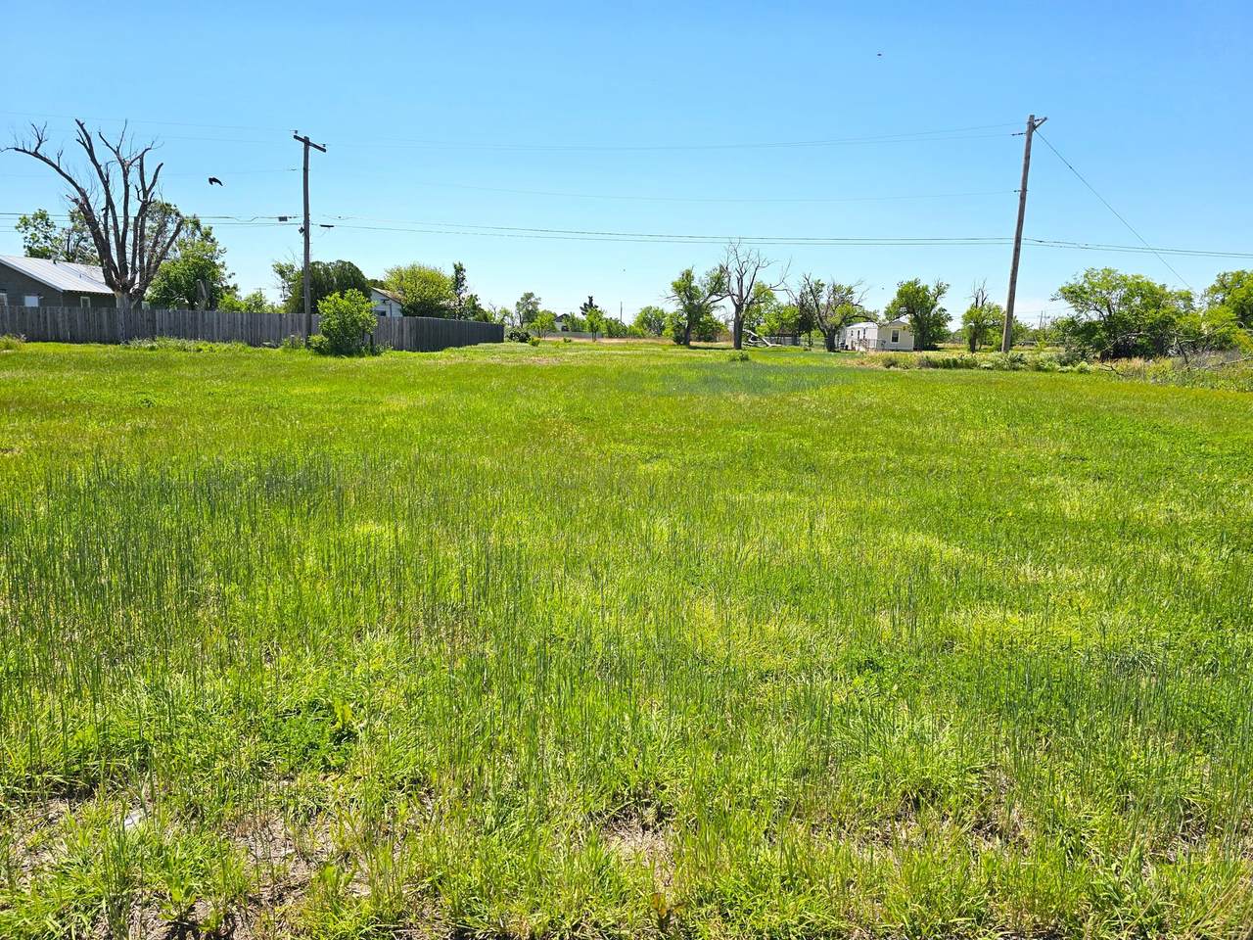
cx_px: 626
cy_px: 470
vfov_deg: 58.9
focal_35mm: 23
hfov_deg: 73.9
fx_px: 833
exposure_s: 1/1245
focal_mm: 6.3
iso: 10
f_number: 1.7
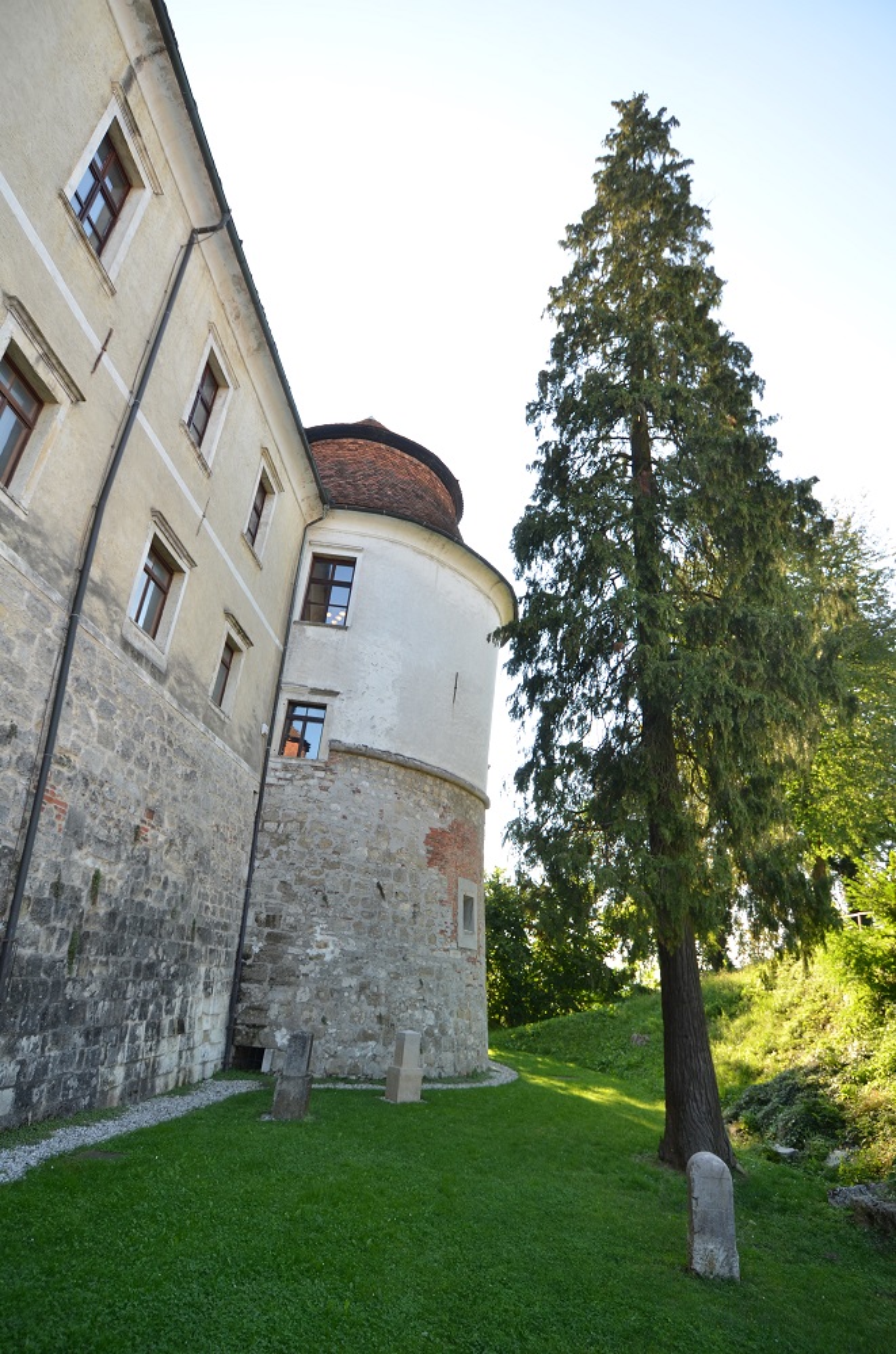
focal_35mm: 18
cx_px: 448
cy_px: 677
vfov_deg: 90.1
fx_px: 675
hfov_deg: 67.1
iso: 125
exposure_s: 1/160
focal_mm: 12
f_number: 4.5
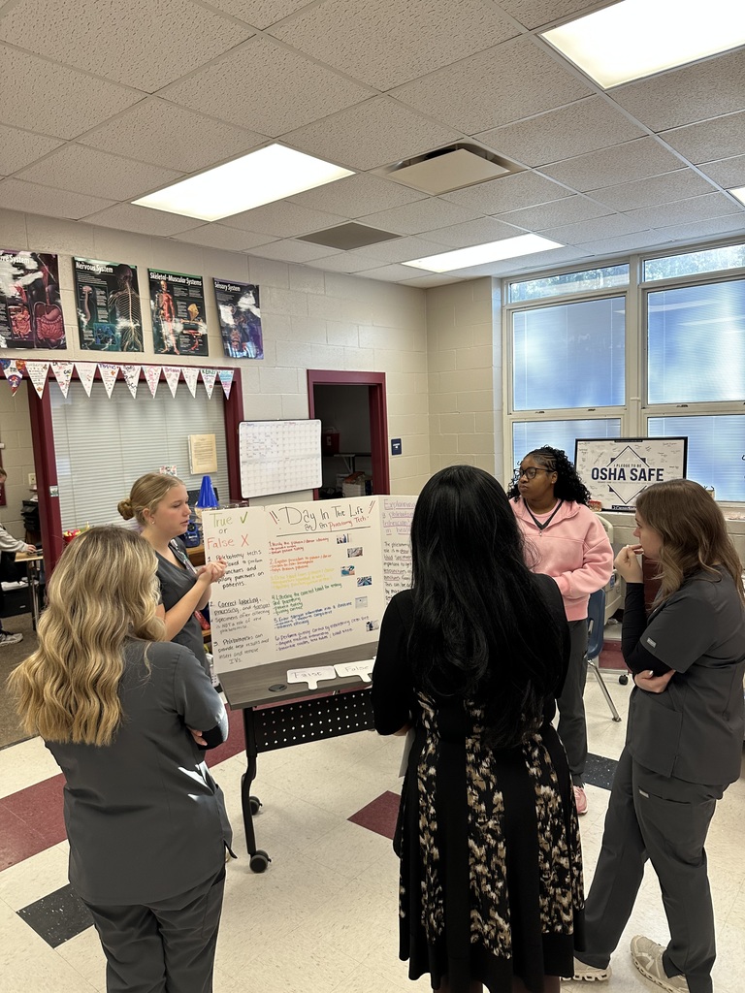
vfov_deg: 71.6
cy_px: 496
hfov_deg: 56.8
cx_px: 372
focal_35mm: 24
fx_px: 689
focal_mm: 6.86
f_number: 1.78
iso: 160
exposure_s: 1/120
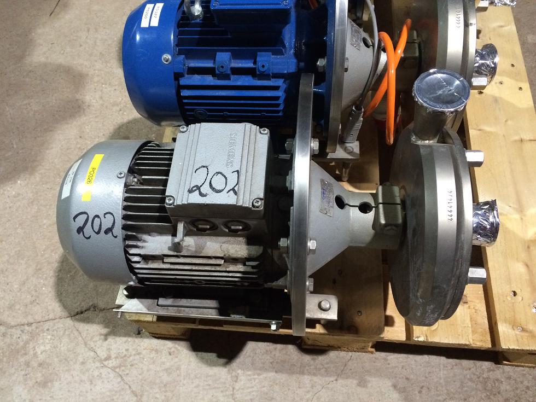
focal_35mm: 30
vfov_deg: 46.8
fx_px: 465
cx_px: 268
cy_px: 201
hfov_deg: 60.0
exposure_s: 1/33
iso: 320
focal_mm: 4.12
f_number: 2.2
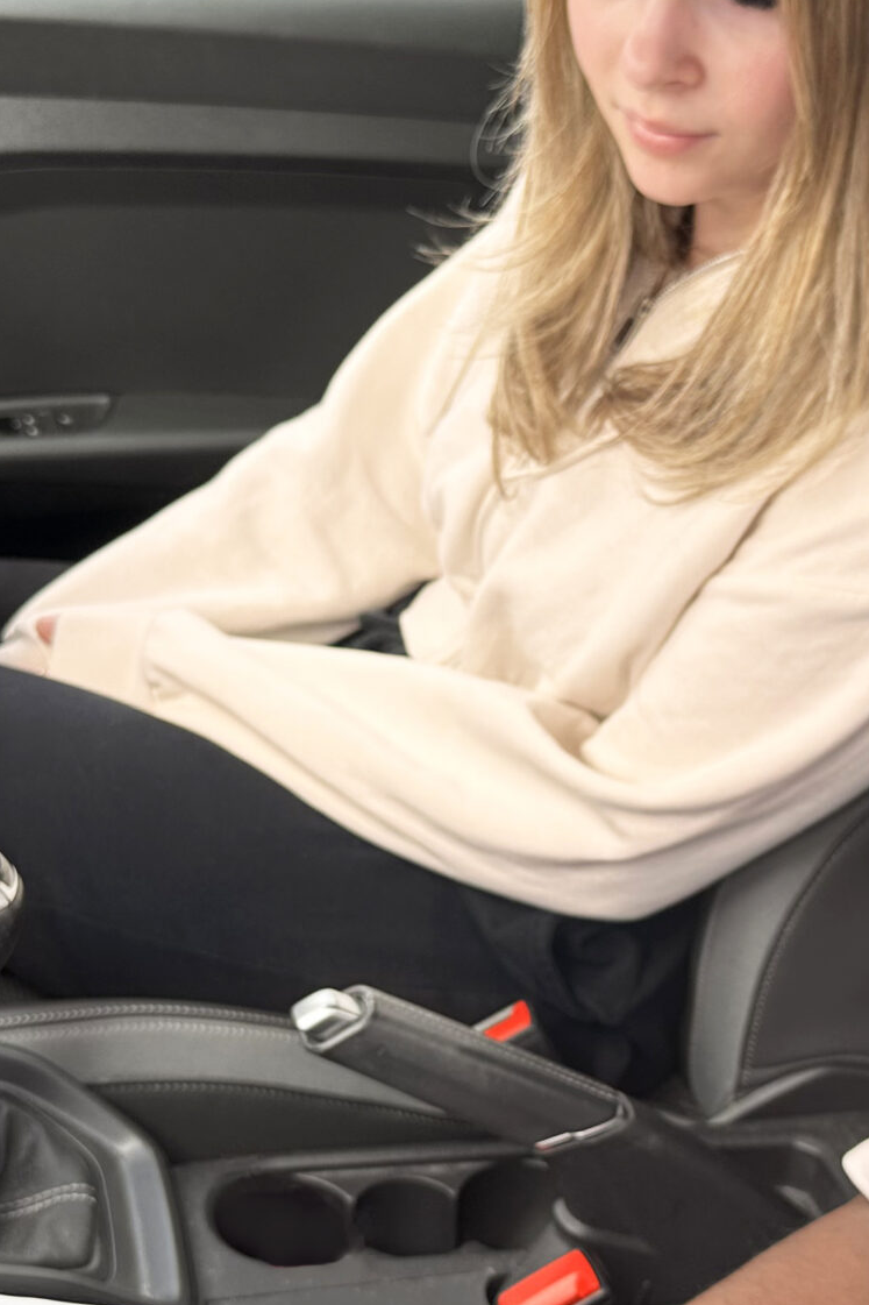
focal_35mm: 57
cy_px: 752
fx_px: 2064
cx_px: 489
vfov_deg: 35.0
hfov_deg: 23.8
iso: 64
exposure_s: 1/214
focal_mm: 6.86
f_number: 1.78
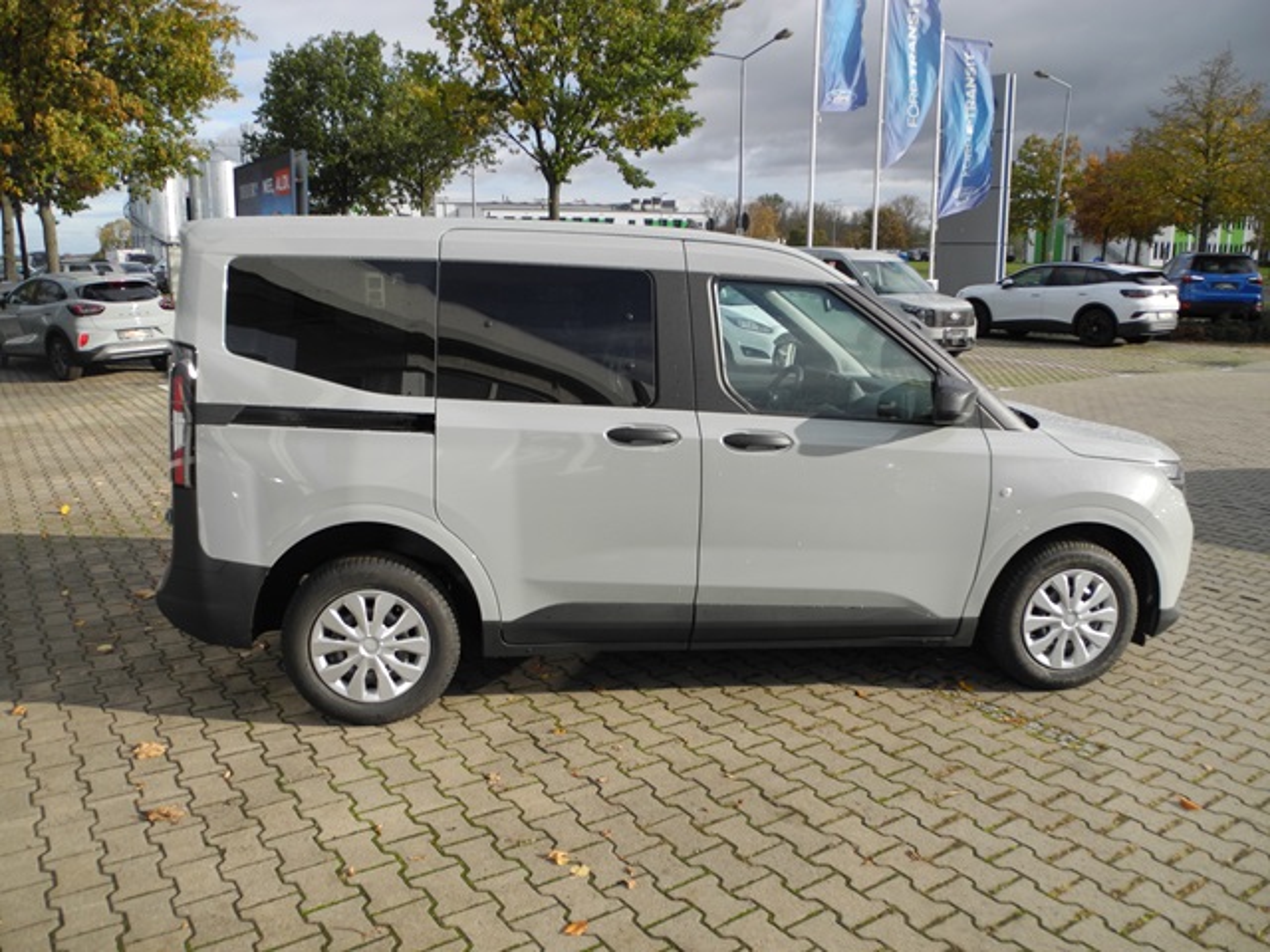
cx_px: 635
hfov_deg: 63.4
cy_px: 476
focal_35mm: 28
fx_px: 1027
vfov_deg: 49.7
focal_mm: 6
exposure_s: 1/800
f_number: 3.2
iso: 100
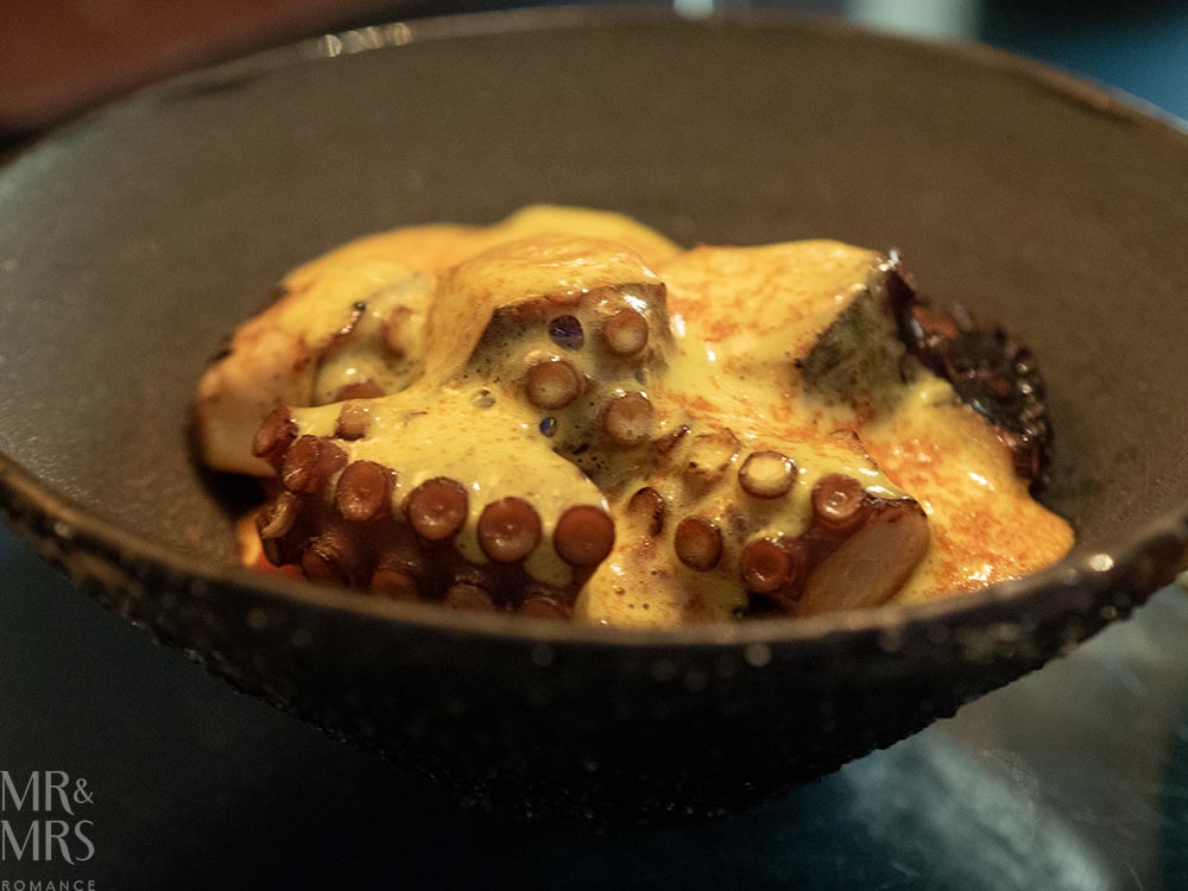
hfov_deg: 21.8
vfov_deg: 16.4
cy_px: 446
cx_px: 594
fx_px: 3089
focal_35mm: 90
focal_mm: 45
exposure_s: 1/13
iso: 1600
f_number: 2.8
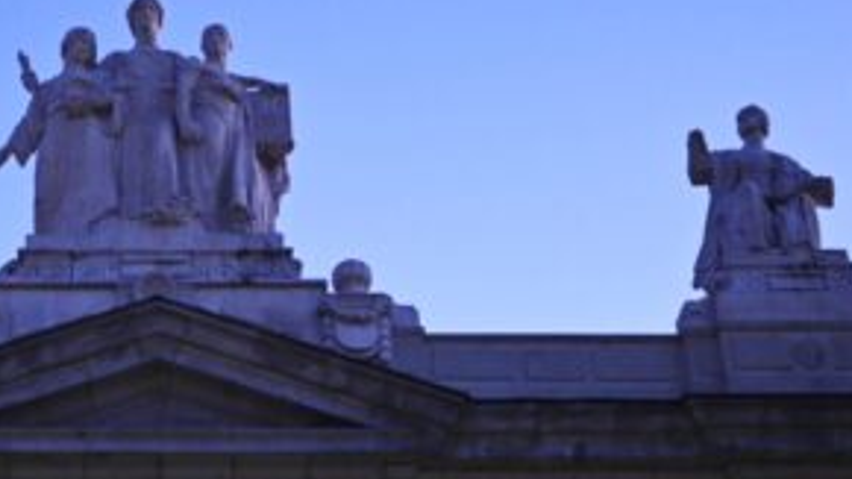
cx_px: 176
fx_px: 2191
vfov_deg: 12.2
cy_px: 548
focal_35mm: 97
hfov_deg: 21.7
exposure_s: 1/160
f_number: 1.4
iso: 2000
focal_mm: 35
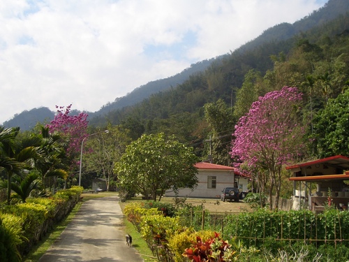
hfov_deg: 45.8
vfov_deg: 35.1
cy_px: 131
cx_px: 174
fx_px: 413
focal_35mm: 41
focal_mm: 6.8
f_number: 4.6
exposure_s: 1/320
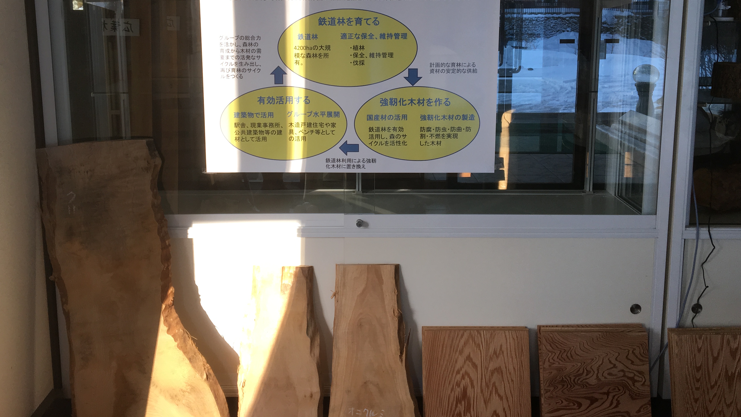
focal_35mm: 35
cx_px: 356
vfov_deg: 33.1
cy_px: 112
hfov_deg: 56.6
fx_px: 688
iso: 32
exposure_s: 1/60
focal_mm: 4.15
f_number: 2.2
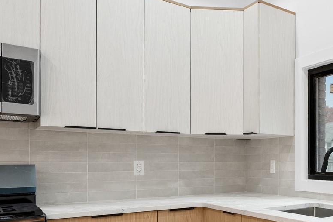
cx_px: 405
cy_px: 159
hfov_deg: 37.9
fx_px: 342
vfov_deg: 35.3
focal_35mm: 37
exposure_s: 1/6
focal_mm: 14
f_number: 10
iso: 800
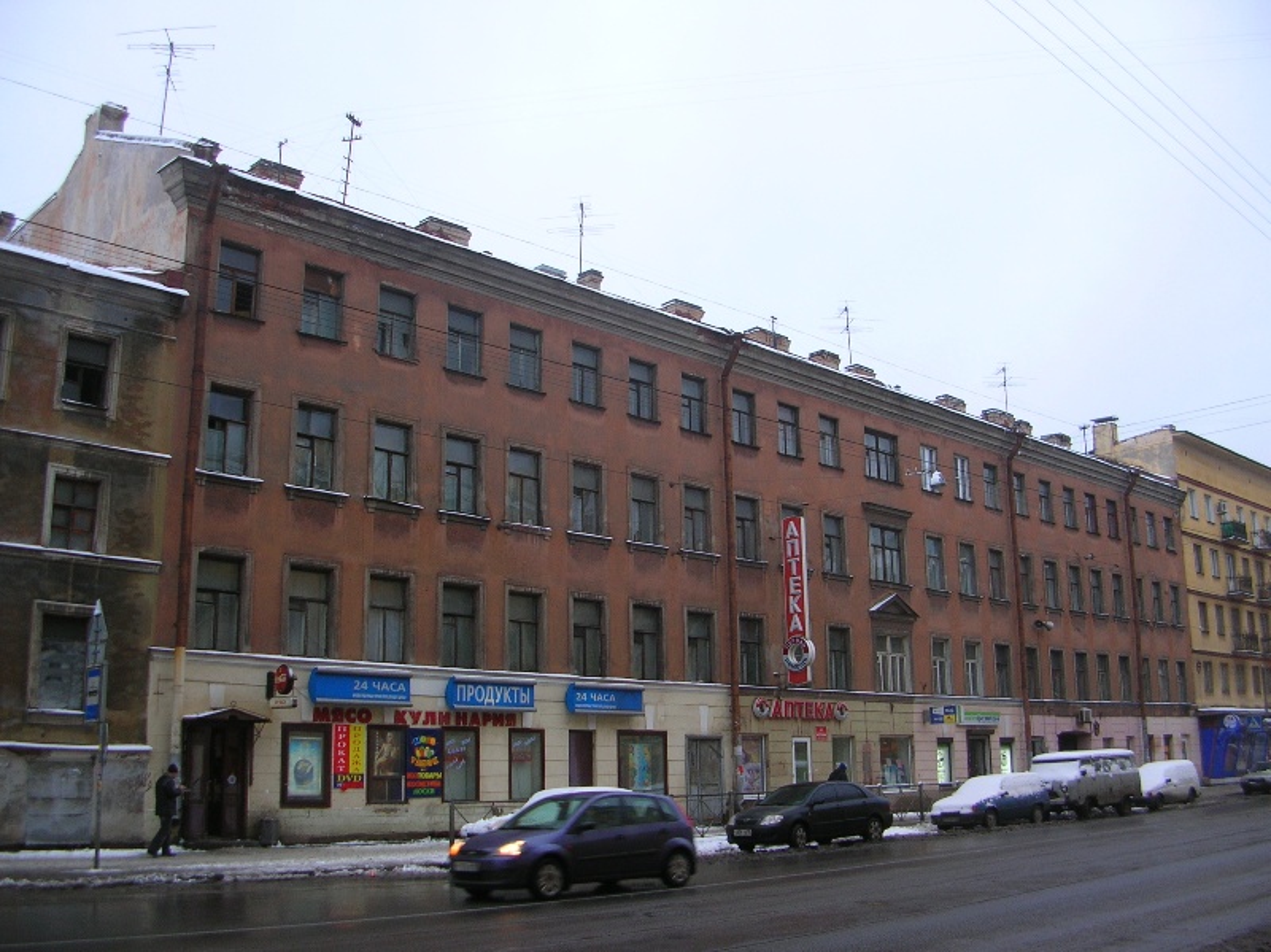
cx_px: 636
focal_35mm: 35
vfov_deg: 40.7
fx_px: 1284
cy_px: 476
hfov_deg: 52.7
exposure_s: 1/58
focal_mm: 5.8
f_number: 2.8
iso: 50
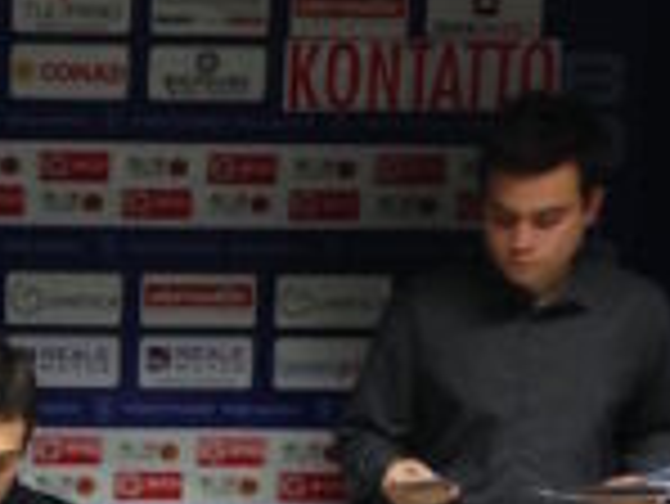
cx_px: -99
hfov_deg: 20.0
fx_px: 1801
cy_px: 439
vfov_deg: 15.8
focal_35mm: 93
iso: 100
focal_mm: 4.12
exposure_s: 1/20
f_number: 2.4
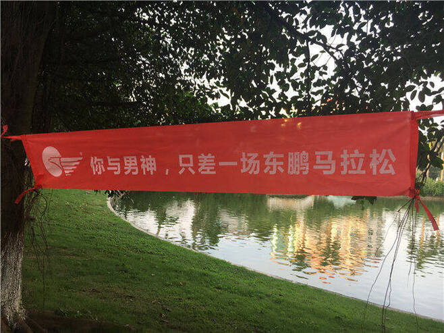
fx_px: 372
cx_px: 222
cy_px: 166
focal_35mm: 29
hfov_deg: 61.7
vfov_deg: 48.2
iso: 25
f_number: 2.2
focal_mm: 4.15
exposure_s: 1/100
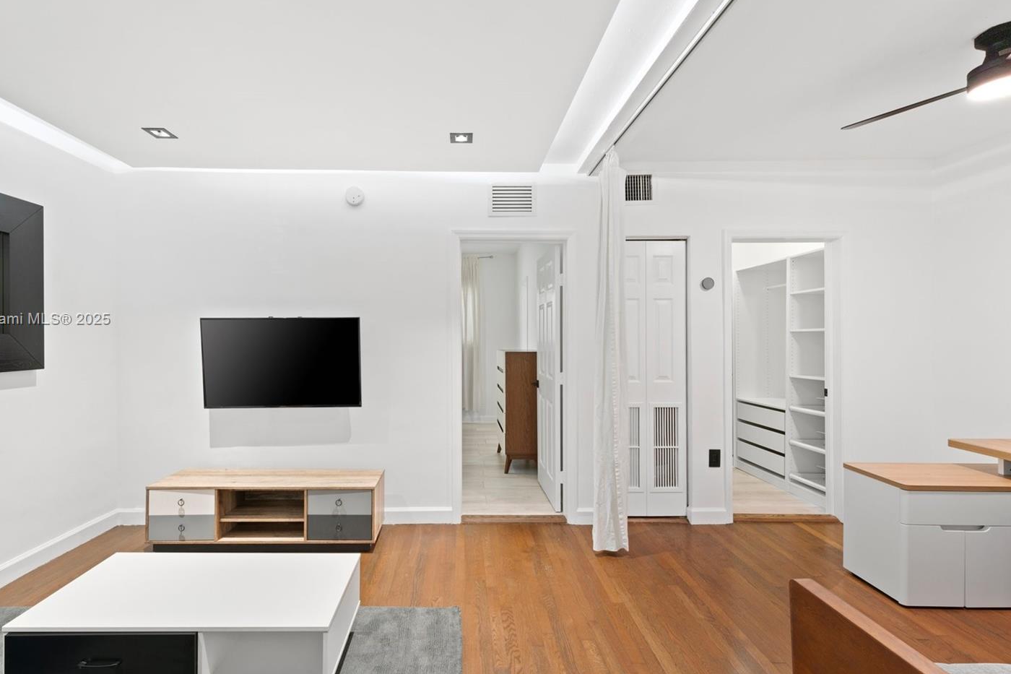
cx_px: 456
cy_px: 320
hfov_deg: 96.4
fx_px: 449
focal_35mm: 16
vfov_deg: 73.7
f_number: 8
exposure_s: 1.3
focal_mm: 14
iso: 200
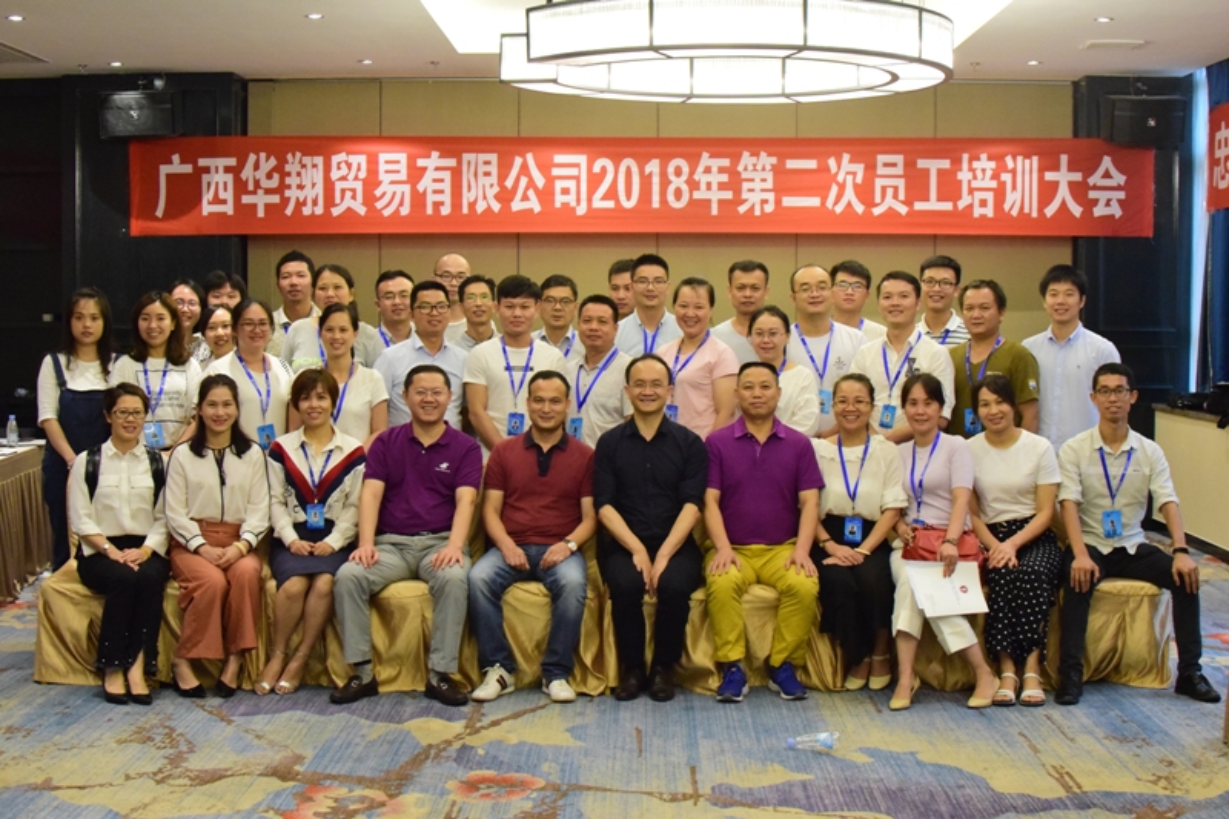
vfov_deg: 25.7
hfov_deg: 37.9
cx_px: 614
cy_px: 410
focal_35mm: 52
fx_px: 1792
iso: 4000
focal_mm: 35
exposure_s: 1/80
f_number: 4.5
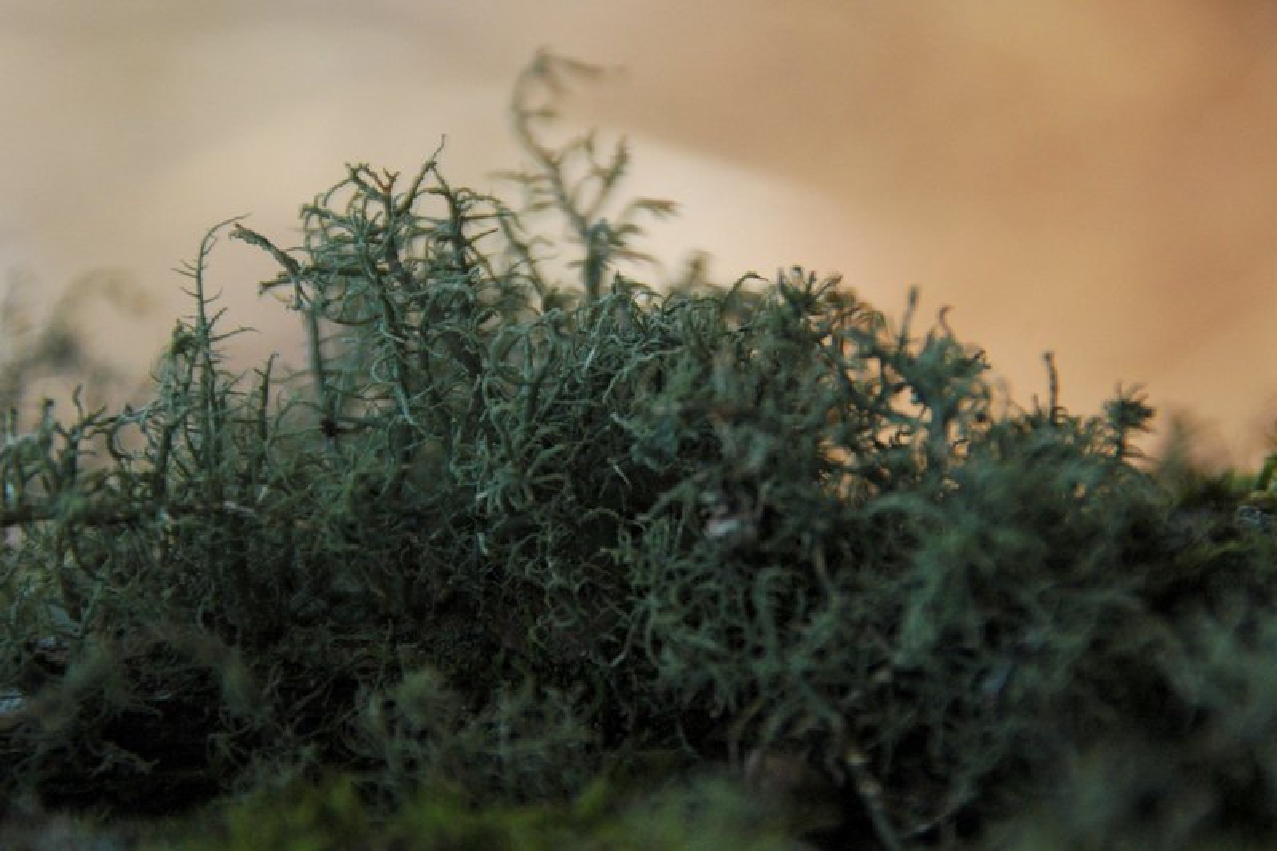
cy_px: 426
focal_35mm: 225
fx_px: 7979
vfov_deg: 6.1
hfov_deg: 9.2
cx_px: 638
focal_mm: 150
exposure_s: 1/250
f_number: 8
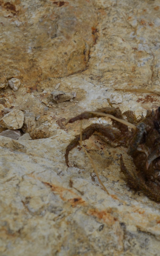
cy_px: 128
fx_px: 747
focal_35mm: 107
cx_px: 149
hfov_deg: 12.1
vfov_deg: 19.5
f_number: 8
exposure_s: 1/250
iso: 100
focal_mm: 46
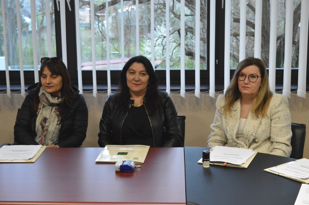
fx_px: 515
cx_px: 154
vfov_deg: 22.6
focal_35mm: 60
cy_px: 102
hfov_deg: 33.4
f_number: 6.3
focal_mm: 40
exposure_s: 1/160
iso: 3200
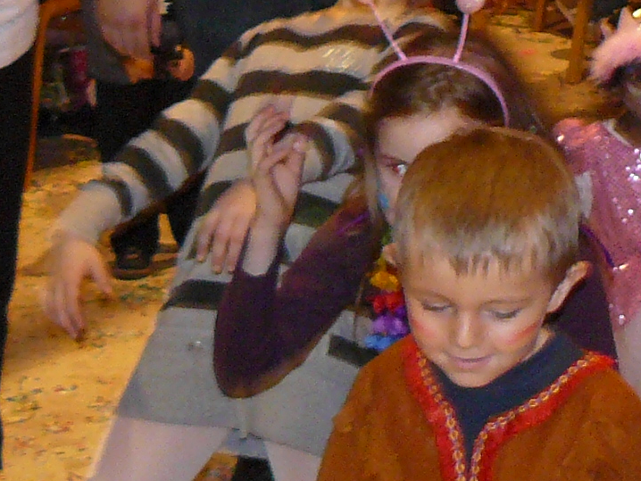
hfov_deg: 12.6
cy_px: -57
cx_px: 728
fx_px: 2853
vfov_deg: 9.5
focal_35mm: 154
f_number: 2.8
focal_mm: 6
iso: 200
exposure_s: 1/25
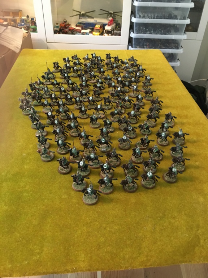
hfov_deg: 48.2
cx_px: 104
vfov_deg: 61.7
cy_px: 139
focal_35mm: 29
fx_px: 232
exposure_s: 1/17
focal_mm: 4.15
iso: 200
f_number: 2.2
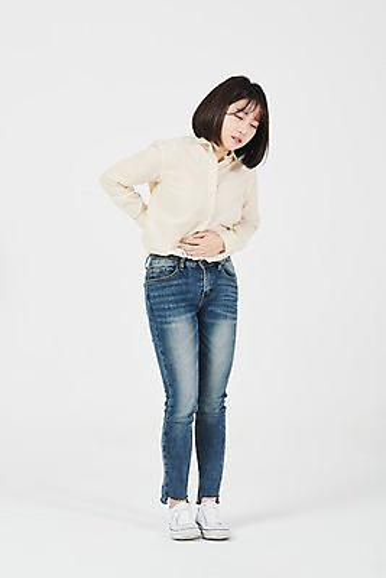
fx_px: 1125
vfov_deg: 28.8
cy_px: 289
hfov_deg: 19.5
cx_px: 193
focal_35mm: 70
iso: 100
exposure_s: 1/125
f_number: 13
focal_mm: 70
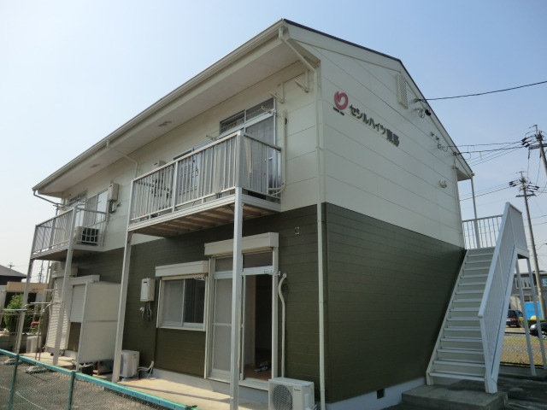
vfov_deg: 56.8
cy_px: 205
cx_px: 274
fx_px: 379
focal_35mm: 24
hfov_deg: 71.6
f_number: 7.5
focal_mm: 4.3
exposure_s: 1/320
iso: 80
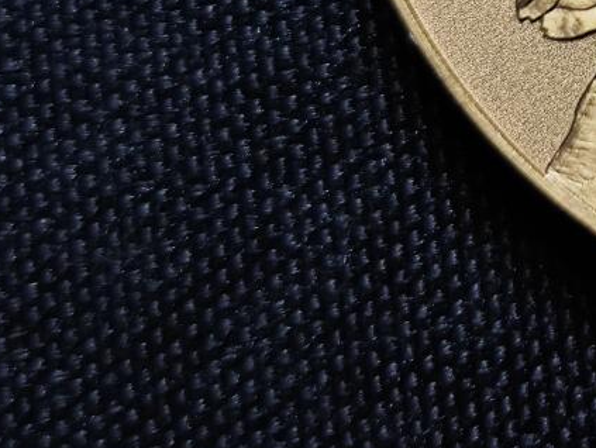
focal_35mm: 162
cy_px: -265
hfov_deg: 11.6
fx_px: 2792
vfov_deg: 8.9
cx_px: 947
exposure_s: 1/100
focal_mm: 5.84
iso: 50
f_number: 1.6
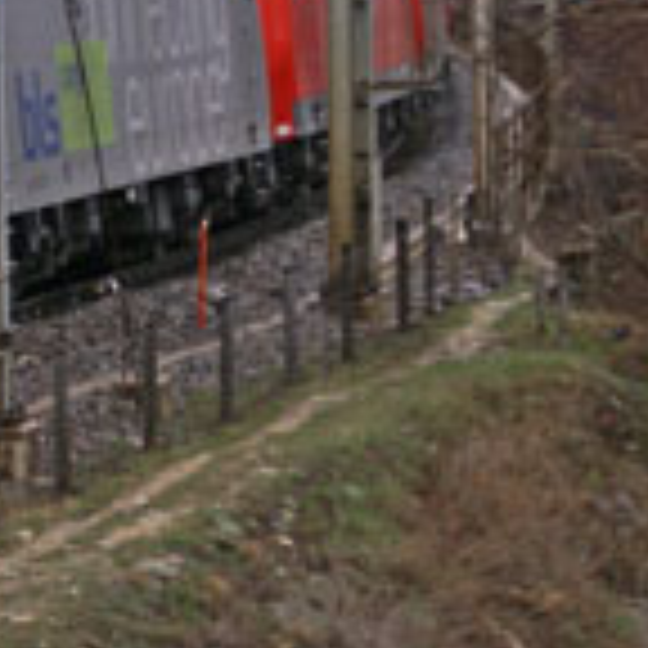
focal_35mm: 343
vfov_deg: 5.1
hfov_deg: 5.1
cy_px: 0
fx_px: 7264
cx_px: -313
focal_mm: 60
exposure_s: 1/320
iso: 200
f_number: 5
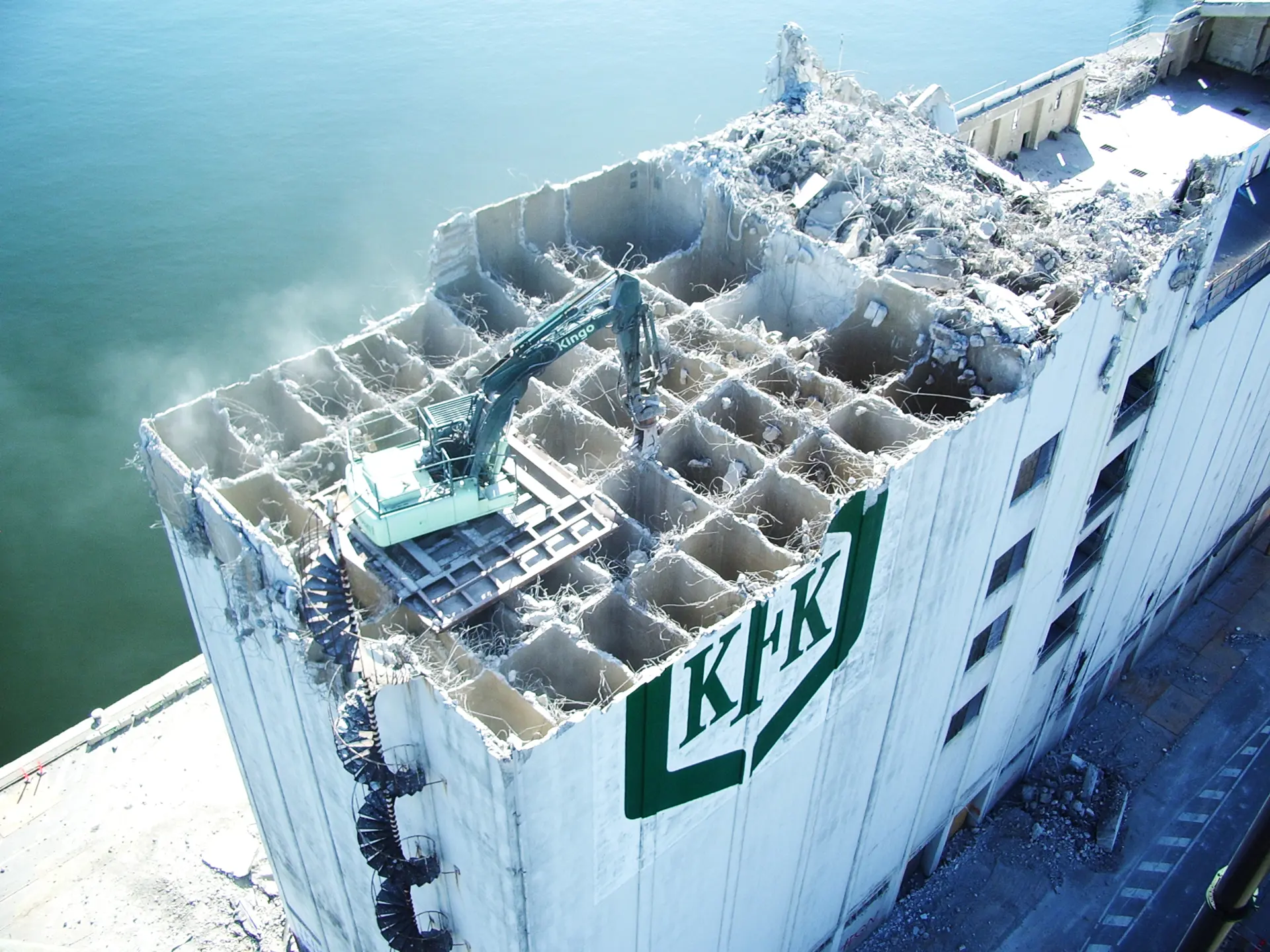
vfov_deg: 40.7
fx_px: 1284
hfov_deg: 52.6
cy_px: 476
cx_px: 635
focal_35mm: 35
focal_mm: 5.8
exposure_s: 1/125
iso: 50
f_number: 4.3
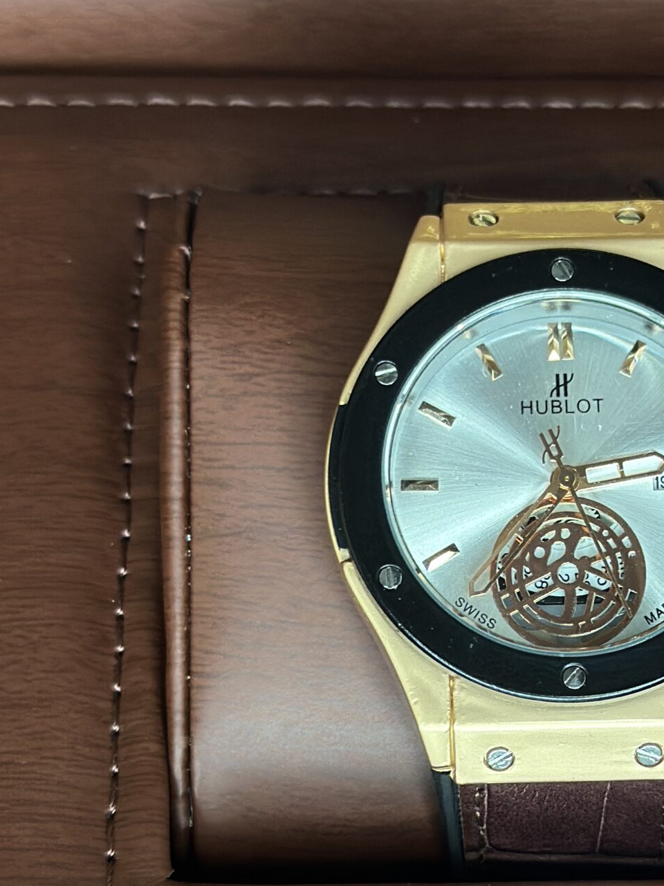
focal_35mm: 96
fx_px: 2455
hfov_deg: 15.3
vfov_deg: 20.4
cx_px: 549
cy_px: 599
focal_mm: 6.86
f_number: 1.78
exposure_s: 1/60
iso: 250
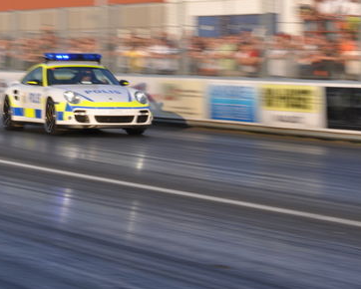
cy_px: 115
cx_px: 71
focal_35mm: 174
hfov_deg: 11.0
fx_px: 1860
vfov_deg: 8.9
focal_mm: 70
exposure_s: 1/25
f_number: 22
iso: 200
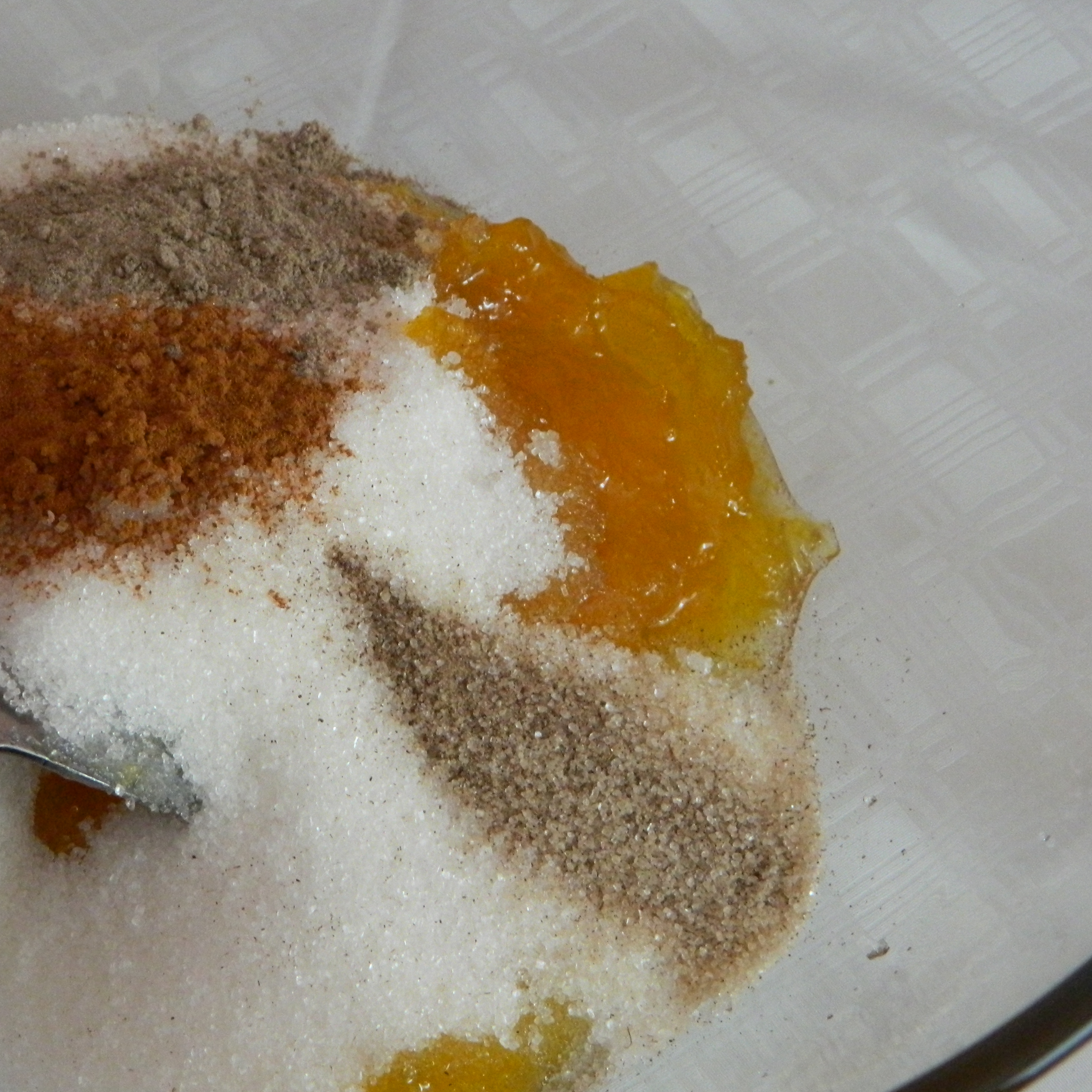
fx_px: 2927
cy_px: 515
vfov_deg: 21.1
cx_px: 309
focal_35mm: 82
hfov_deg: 21.0
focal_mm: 10.2
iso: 400
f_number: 3.8
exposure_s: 1/40
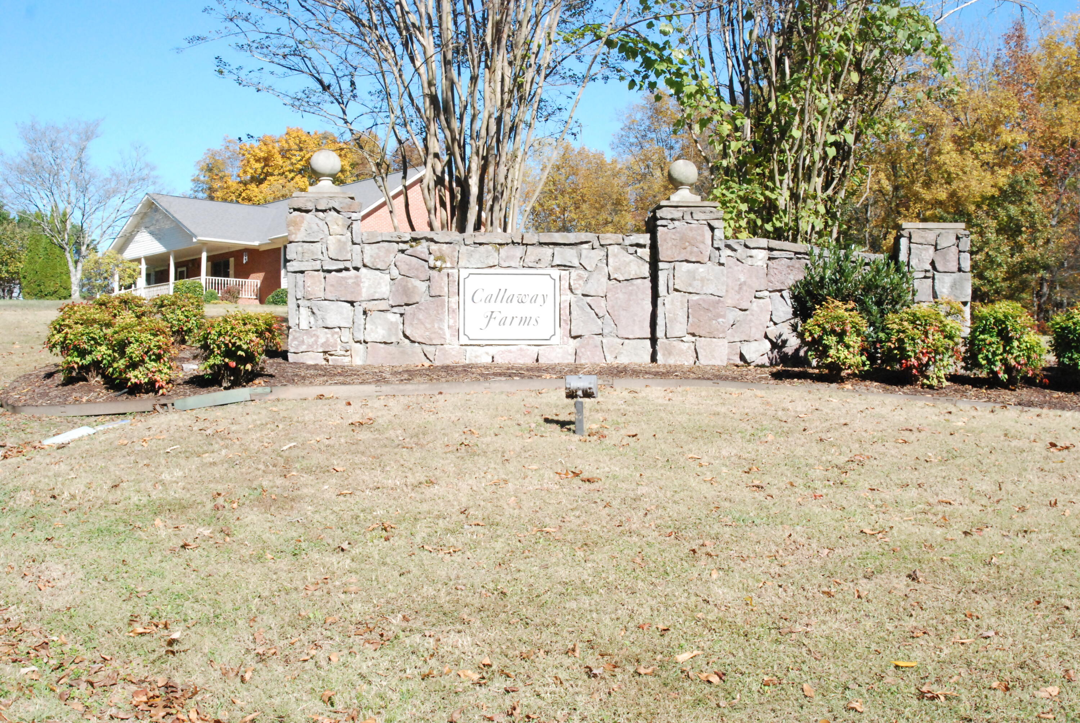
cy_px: 362
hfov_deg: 46.3
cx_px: 540
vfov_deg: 32.0
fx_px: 1261
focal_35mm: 42
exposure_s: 1/800
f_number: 14
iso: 1600
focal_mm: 28
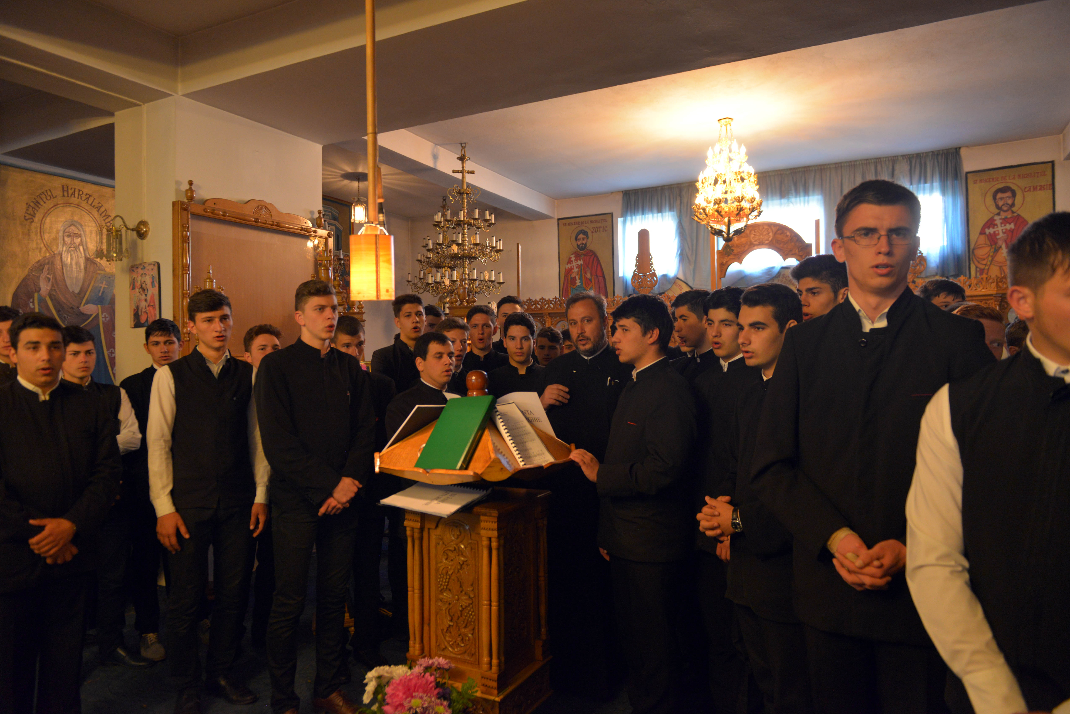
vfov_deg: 53.2
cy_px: 357
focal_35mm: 24
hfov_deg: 73.7
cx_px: 535
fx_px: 714
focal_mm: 24
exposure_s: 1/80
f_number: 2.8
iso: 1250
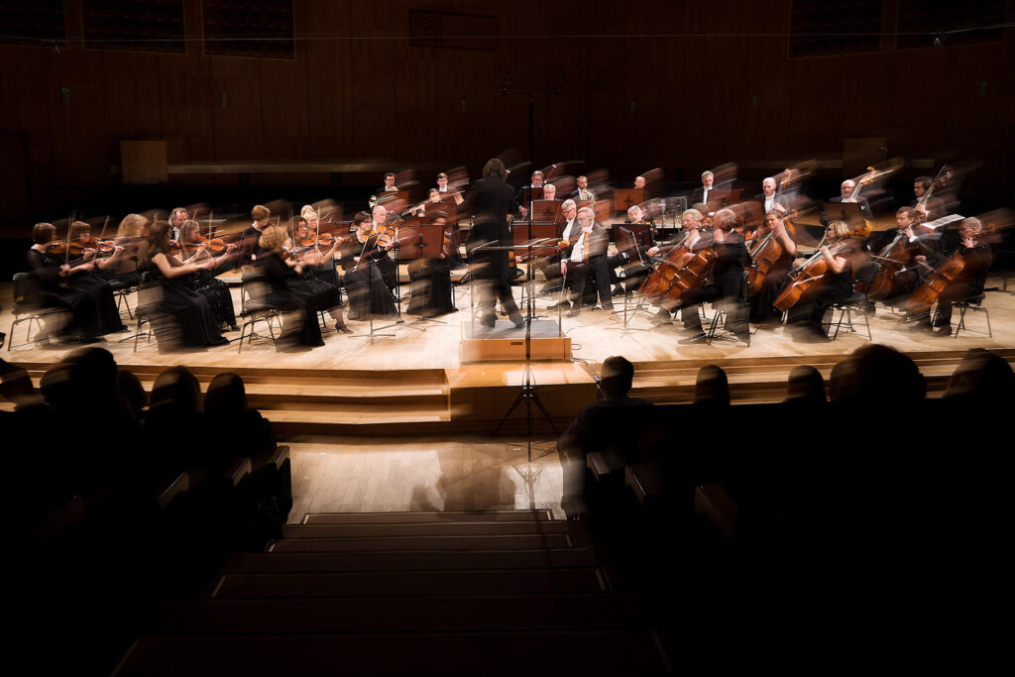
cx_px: 508
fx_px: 733
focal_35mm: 26
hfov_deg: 69.4
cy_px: 338
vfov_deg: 49.6
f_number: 5.6
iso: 50
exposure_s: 1/1.67
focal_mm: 26
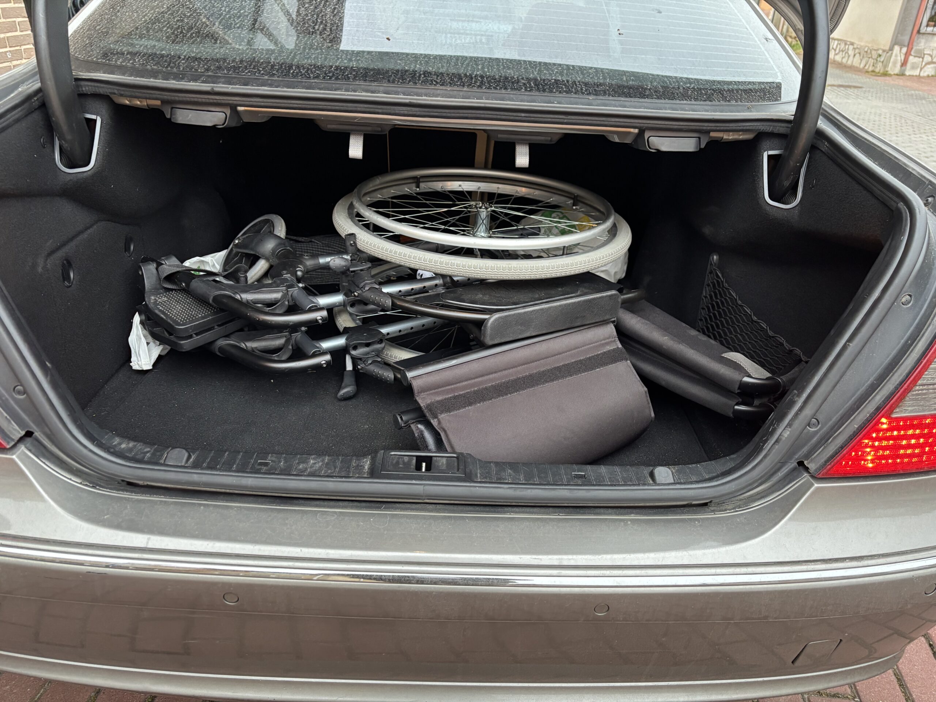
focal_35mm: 26
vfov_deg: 53.1
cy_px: 351
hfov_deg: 67.3
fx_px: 703
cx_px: 468
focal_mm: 5.96
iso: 250
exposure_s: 1/58
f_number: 1.6
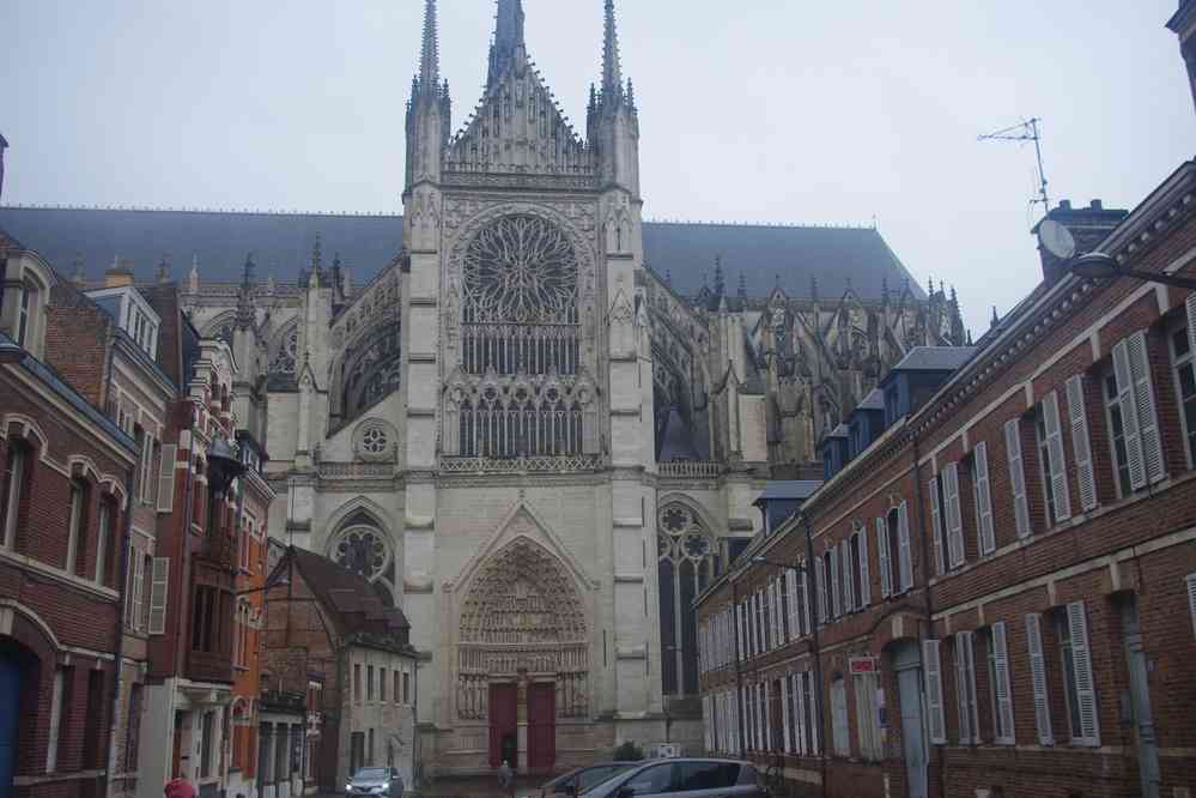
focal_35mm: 34
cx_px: 598
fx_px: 1146
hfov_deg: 55.1
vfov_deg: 38.4
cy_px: 399
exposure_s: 1/50
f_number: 5.6
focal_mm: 23
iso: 200
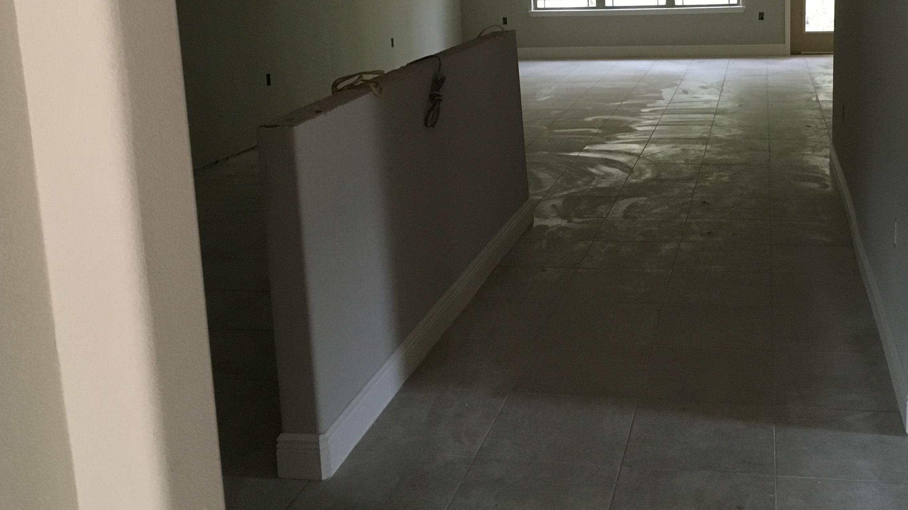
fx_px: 1011
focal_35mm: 42
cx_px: 570
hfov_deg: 47.9
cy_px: 121
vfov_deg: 27.9
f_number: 2.2
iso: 250
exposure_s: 1/33
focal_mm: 4.15
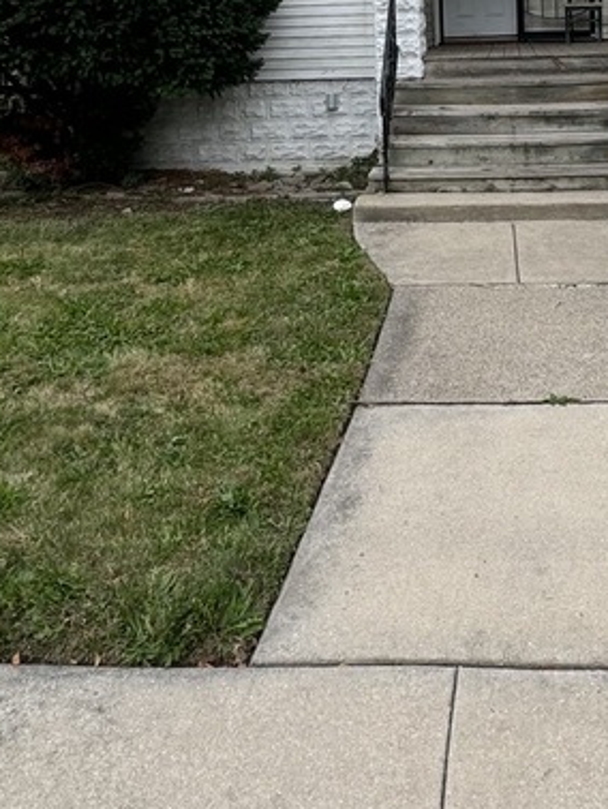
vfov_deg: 41.8
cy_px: 39
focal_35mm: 40
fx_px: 936
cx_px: 441
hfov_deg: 35.4
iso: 40
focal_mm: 2.22
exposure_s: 1/205
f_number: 2.2
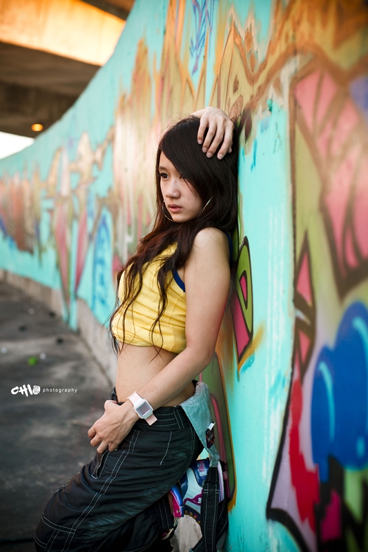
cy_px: 276
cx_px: 184
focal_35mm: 50
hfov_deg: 27.0
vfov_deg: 39.6
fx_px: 767
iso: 400
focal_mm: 50
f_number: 2.8
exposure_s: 1/90
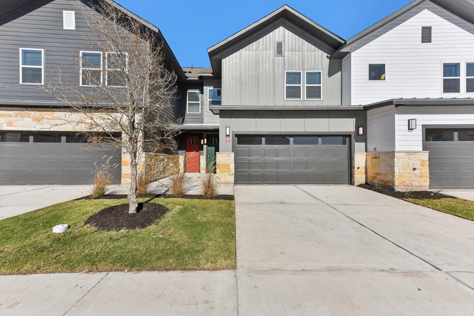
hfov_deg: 104.2
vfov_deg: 81.2
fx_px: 184
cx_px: 237
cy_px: 158
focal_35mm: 14
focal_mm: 14
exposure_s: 1/3200
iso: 400
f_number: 8
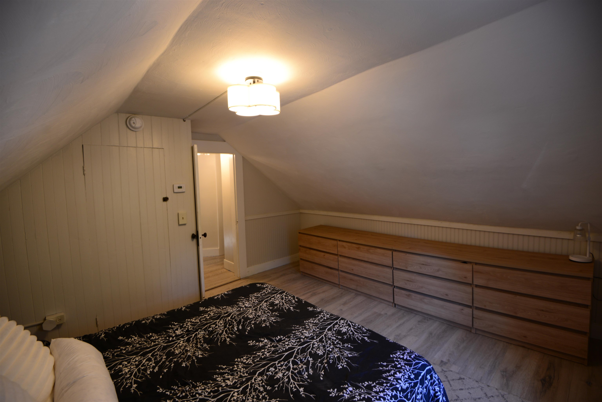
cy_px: 201
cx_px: 301
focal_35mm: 16
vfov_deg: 73.8
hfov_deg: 96.7
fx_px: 268
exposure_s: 1/30
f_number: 4
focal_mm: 16
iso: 200
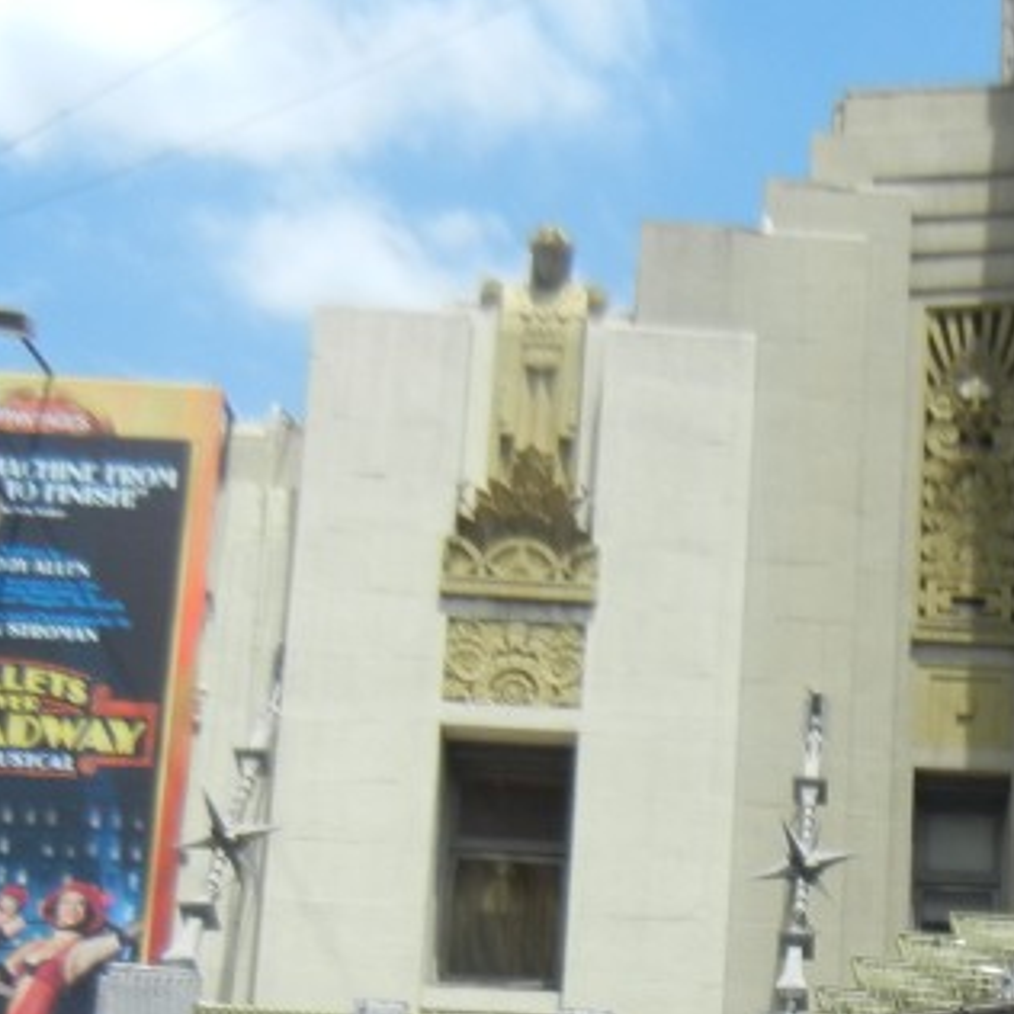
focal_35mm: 86
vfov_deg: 19.2
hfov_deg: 19.2
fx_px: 2850
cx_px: 1155
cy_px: 1178
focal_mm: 5.4
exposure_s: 1/285
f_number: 7
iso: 160
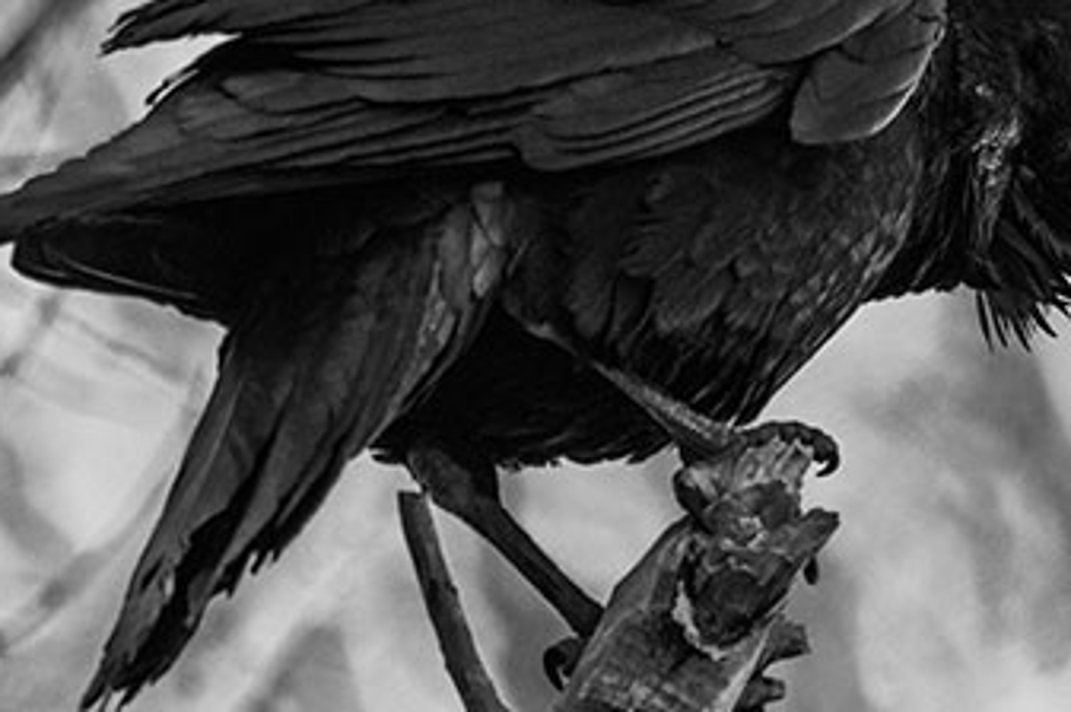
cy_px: 326
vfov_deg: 1.3
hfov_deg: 2.0
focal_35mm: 1039
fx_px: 30880
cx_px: 677
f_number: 11
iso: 3600
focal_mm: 700
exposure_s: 1/800
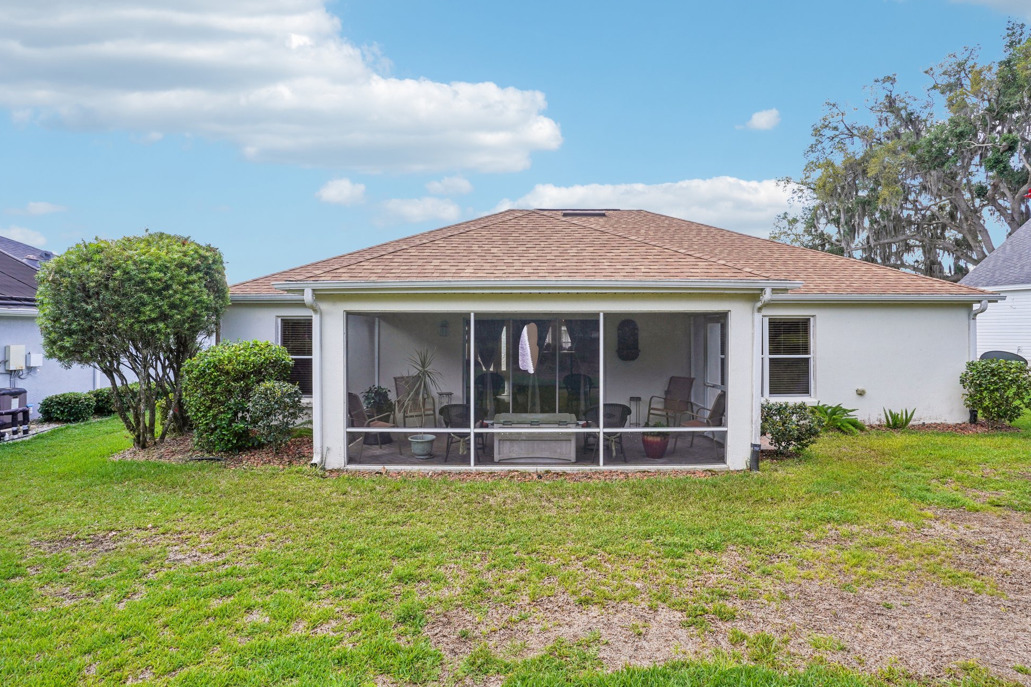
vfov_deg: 67.4
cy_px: 334
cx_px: 536
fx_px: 515
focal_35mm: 18
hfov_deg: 90.0
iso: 200
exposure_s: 1/30
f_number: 20
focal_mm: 17
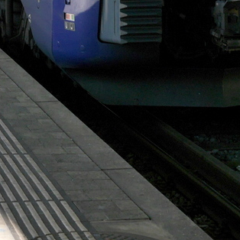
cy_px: -97
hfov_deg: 10.7
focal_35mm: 162
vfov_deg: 10.5
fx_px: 1271
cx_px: -3
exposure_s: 1/125
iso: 160
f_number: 5.6
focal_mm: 24
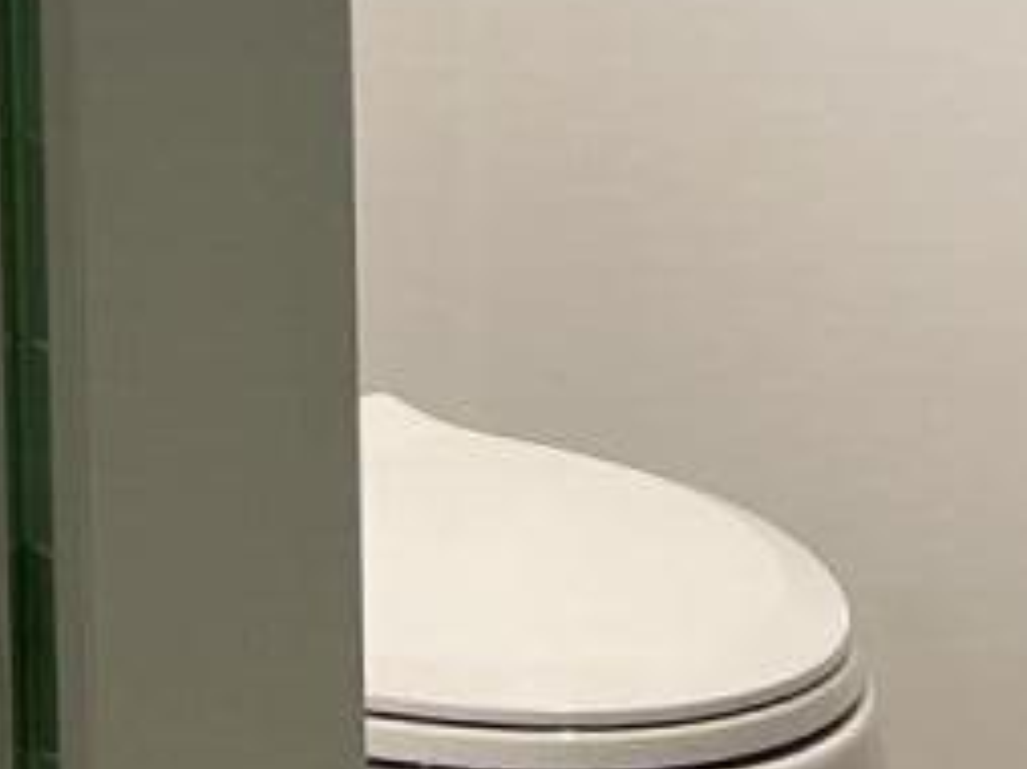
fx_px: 6076
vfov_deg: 7.1
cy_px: -324
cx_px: 857
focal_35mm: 205
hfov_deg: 9.6
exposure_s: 1/120
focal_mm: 5.7
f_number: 1.5
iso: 80
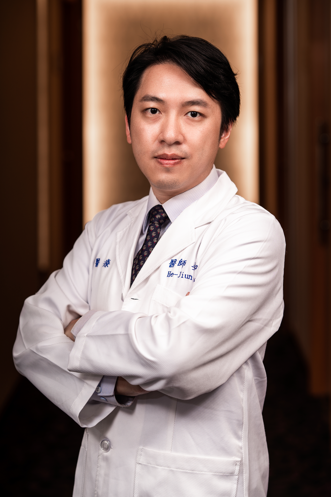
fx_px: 1172
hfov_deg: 16.1
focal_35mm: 85
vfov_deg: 23.9
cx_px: 166
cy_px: 248
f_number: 2.8
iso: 100
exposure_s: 1/250
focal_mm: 85
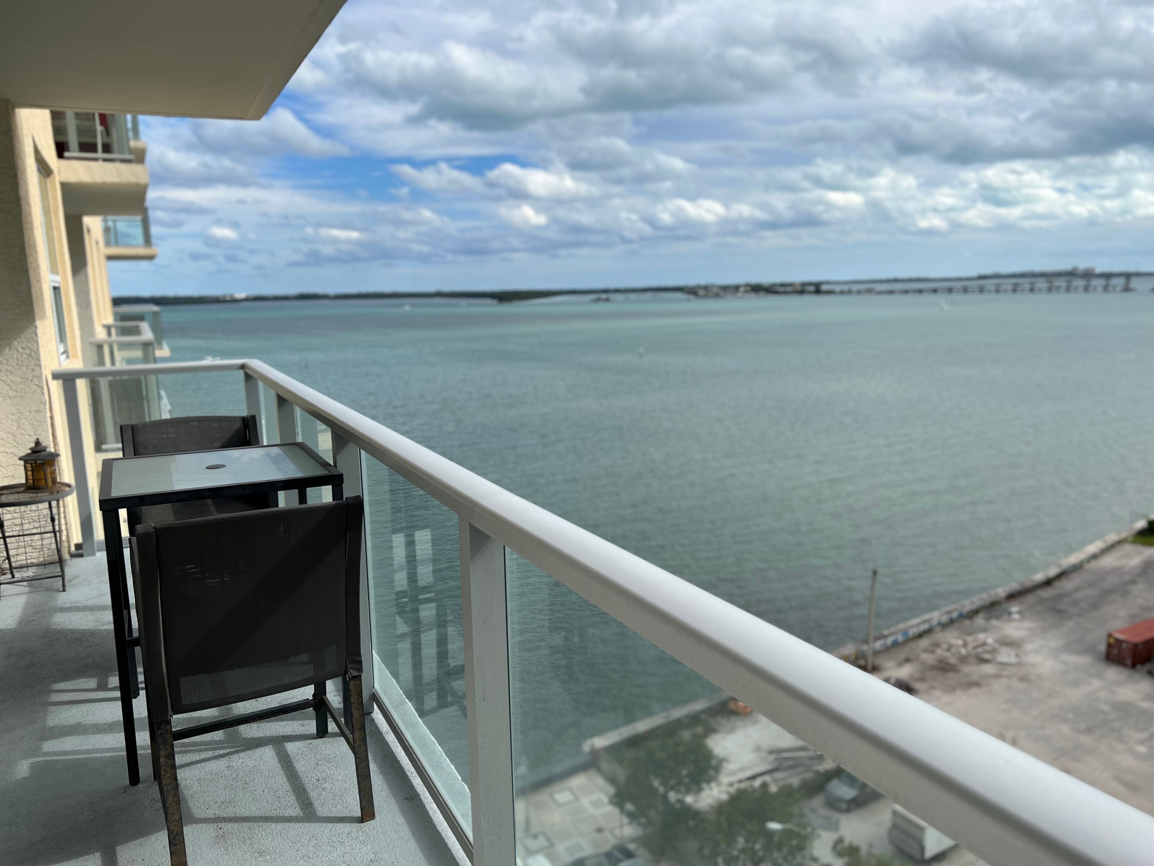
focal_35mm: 26
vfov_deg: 53.1
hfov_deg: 67.3
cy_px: 433
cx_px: 577
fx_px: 867
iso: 50
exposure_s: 1/5882
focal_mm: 5.7
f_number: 1.5
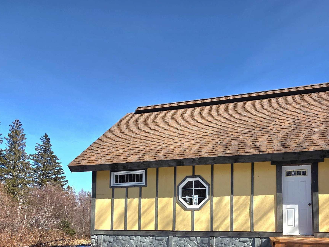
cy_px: 215
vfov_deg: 52.8
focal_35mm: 23
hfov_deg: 72.6
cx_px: 207
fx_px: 219
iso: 40
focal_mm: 2.2
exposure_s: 1/2500
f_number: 1.9
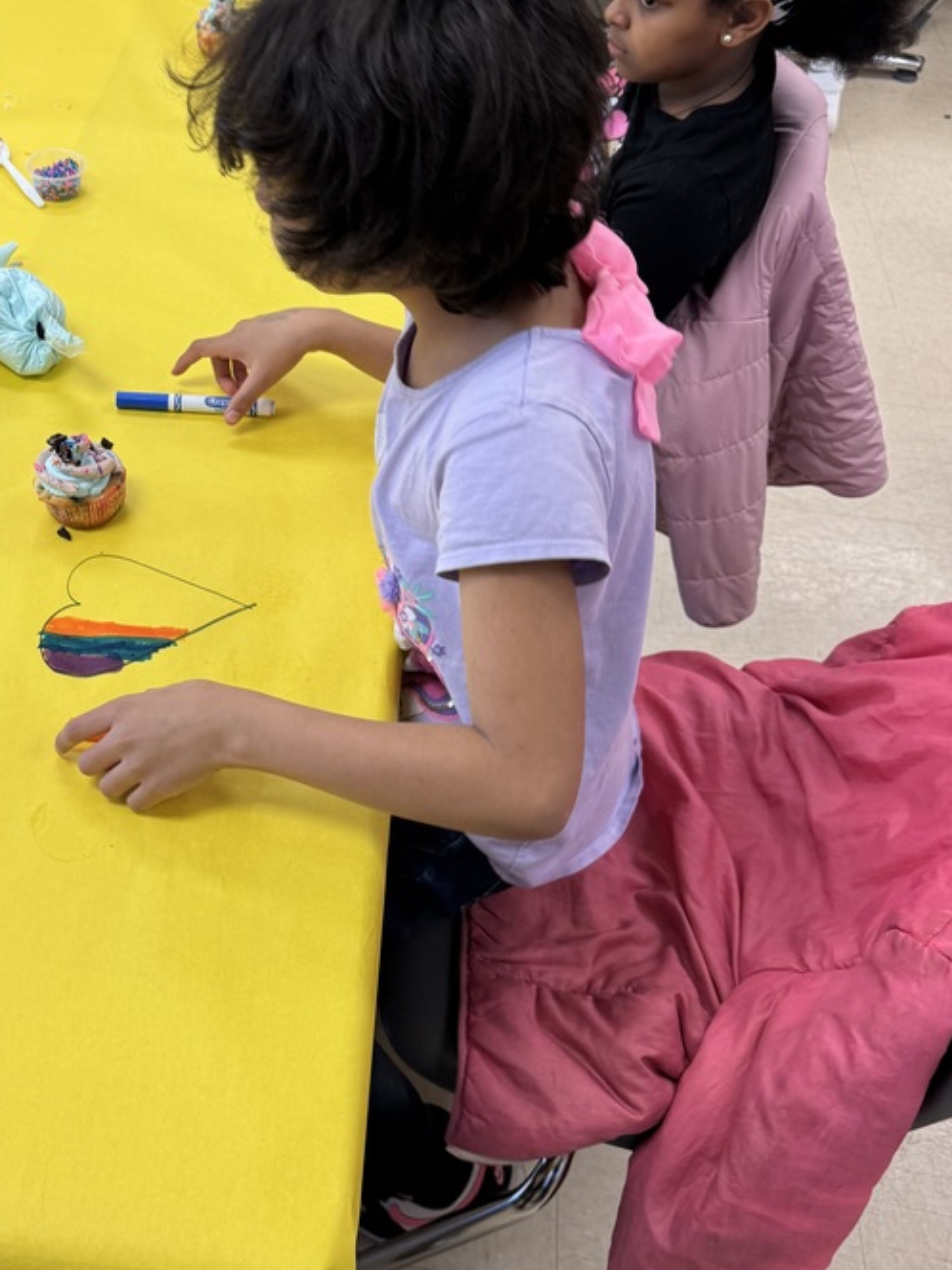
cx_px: 249
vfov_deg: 50.0
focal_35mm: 37
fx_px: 1357
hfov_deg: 37.8
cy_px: 557
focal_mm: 6.76
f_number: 1.78
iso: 80
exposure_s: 1/120
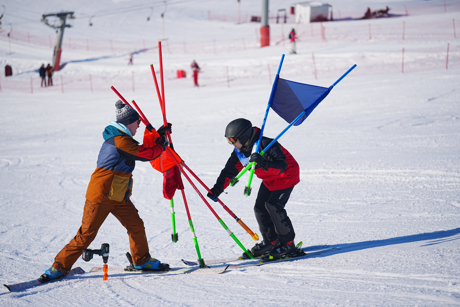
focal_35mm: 108
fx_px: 1380
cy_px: 154
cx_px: 230
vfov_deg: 12.7
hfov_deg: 18.9
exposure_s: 1/3200
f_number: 2.8
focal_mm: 108
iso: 100
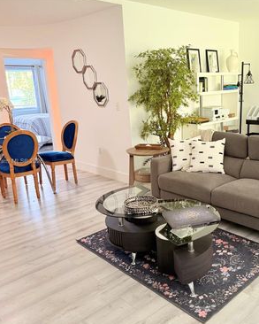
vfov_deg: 55.7
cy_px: 162
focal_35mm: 32
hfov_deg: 45.0
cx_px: 176
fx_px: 306
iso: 160
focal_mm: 6.76
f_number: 1.78
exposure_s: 1/60
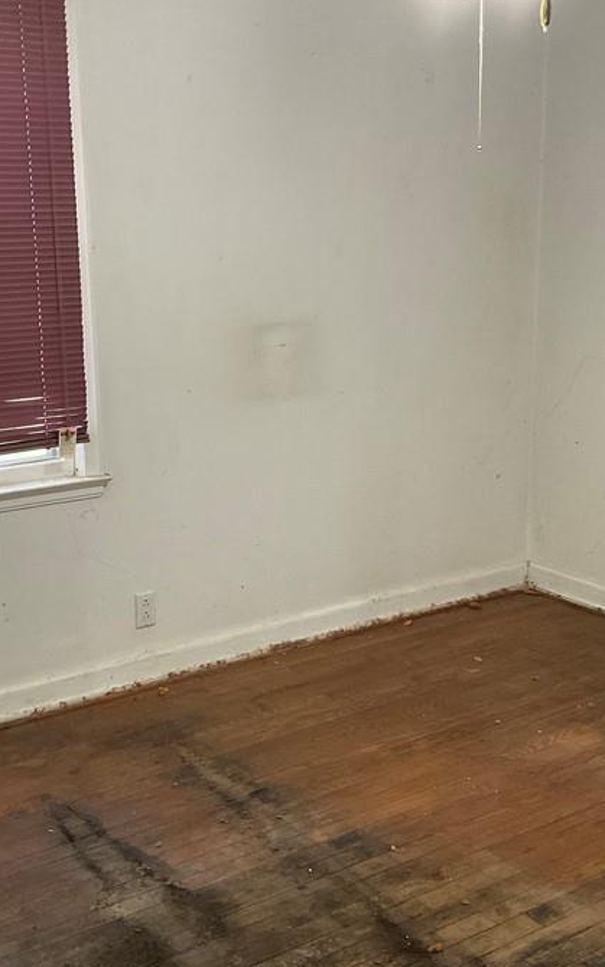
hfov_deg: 27.4
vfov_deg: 42.6
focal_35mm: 47
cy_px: 465
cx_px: 251
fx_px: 1239
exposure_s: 1/60
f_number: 1.8
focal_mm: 3
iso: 250
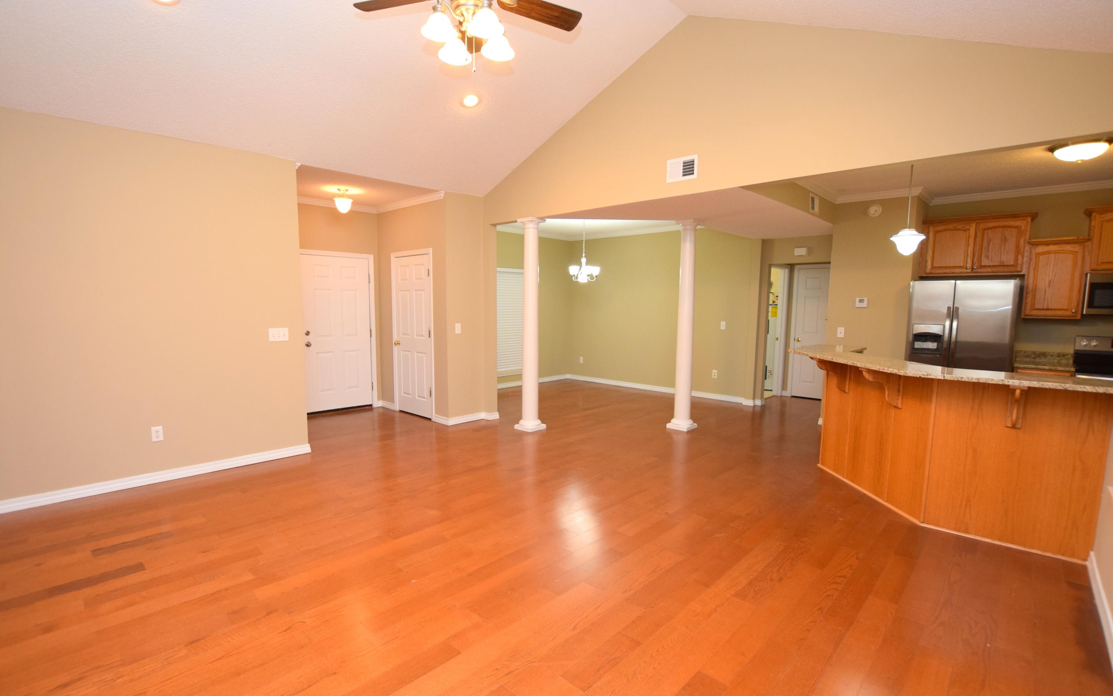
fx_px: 485
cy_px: 361
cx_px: 556
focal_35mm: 16
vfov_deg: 71.2
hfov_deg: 97.8
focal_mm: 10
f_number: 4.5
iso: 800
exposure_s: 1/80
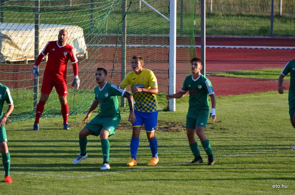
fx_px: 3680
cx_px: 148
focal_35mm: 450
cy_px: 98
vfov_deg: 3.0
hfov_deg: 4.6
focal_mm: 300
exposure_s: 1/500
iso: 400
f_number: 5.6
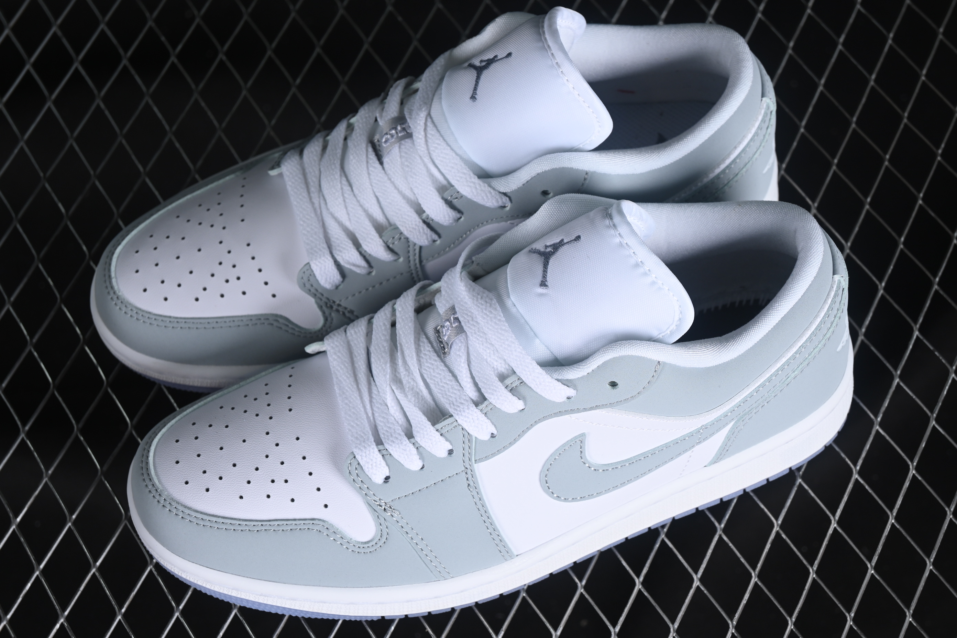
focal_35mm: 75
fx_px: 1994
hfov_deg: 27.0
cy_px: 319
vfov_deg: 18.2
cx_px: 478
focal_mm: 50
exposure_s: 1/80
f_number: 7.1
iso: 160
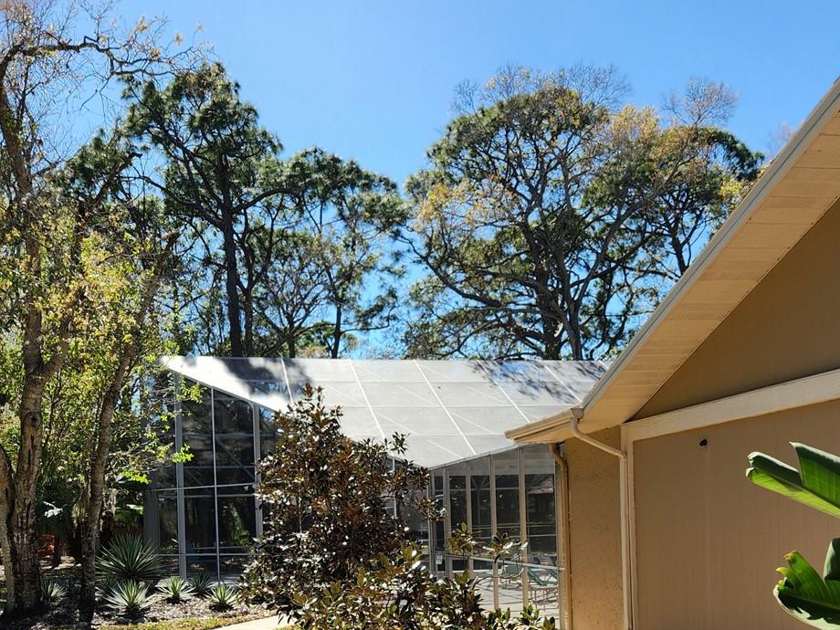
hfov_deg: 46.8
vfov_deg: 34.5
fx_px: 971
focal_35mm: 40
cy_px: 532
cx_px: 424
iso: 20
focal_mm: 5.4
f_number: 1.8
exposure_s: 1/1076
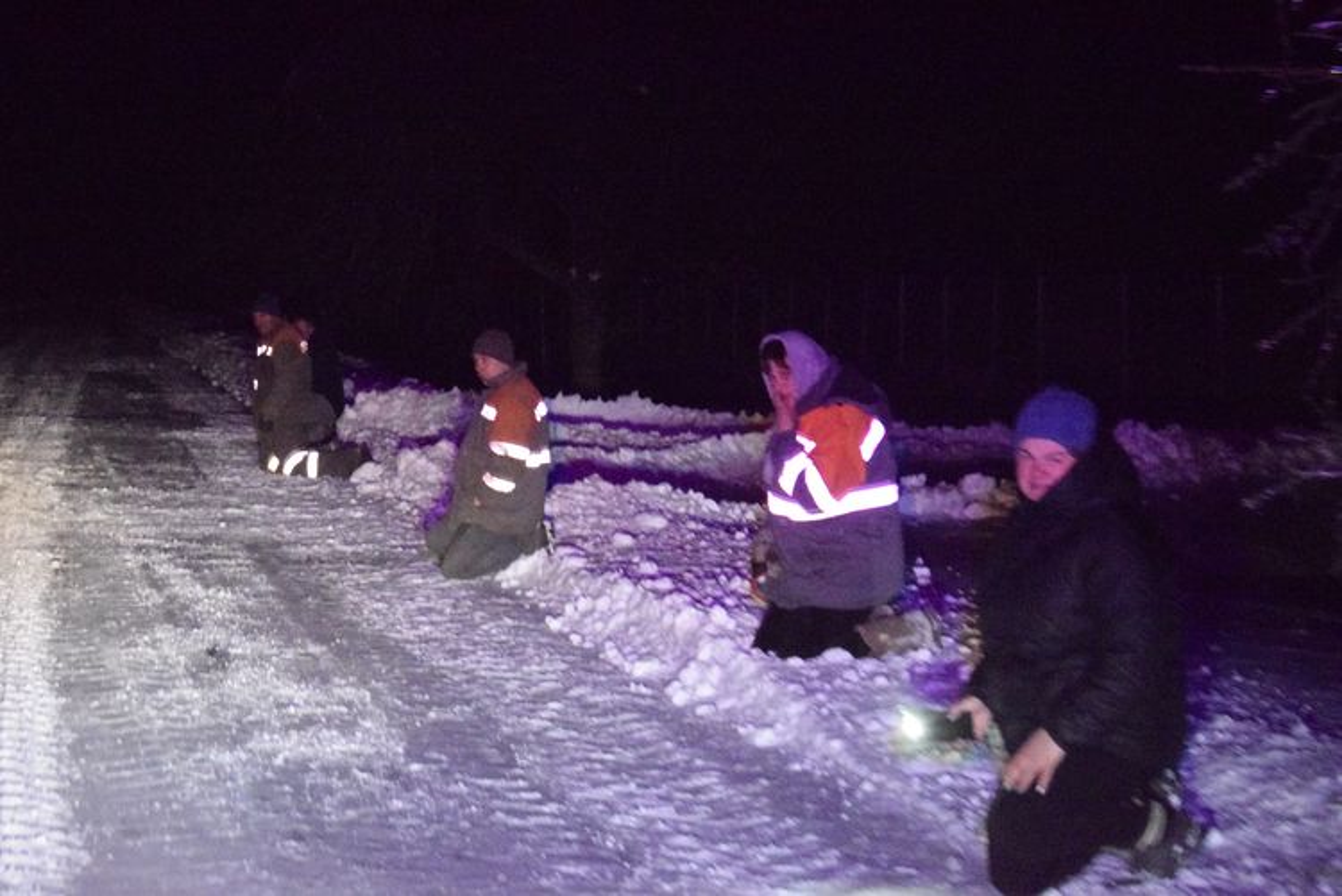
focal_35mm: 82
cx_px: 671
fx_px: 3077
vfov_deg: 16.6
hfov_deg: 24.6
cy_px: 448
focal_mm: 55
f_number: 5.6
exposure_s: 1/125
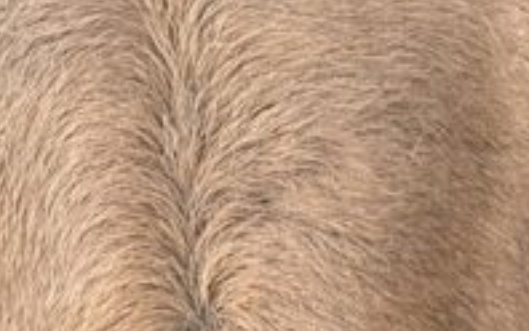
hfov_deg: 7.4
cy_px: 1276
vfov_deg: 4.3
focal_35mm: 285
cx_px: 174
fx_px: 4111
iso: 32
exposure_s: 1/635
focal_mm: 5.96
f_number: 1.6
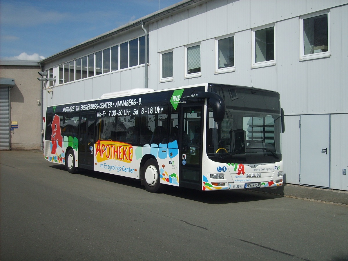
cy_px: 130
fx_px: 432
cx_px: 174
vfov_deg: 33.6
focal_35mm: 43
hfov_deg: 43.9
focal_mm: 7.2
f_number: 7.7
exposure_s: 1/350
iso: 50
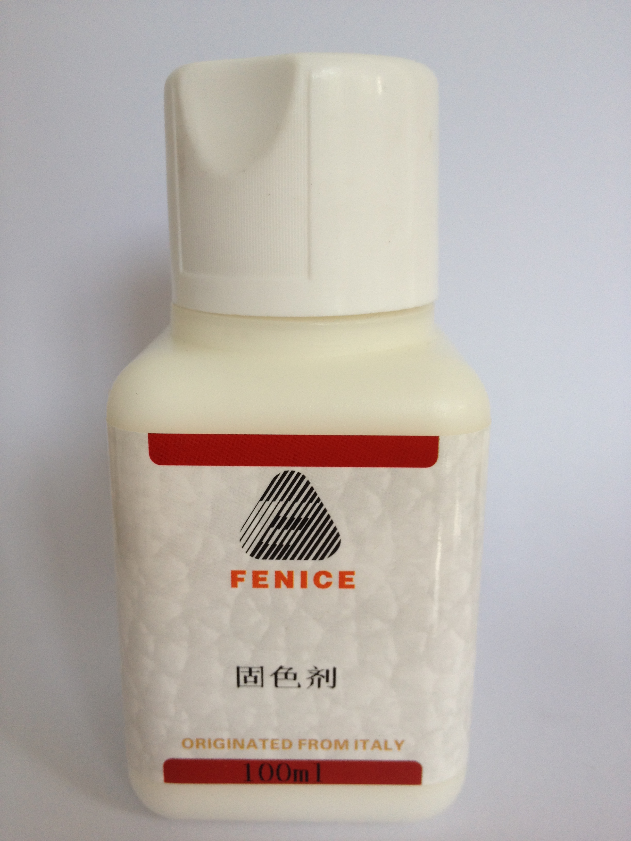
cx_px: 316
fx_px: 851
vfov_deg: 52.6
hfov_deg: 40.7
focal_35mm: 35
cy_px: 420
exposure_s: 1/40
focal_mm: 4.28
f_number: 2.4
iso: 50
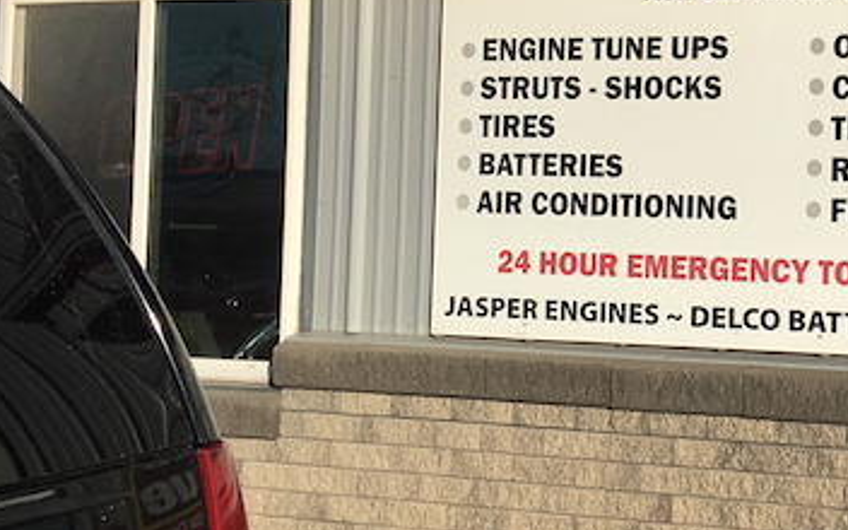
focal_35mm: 88
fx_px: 2034
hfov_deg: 22.3
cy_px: 87
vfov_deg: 14.7
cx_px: 930
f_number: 2.2
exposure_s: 1/2959
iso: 25
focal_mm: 4.15
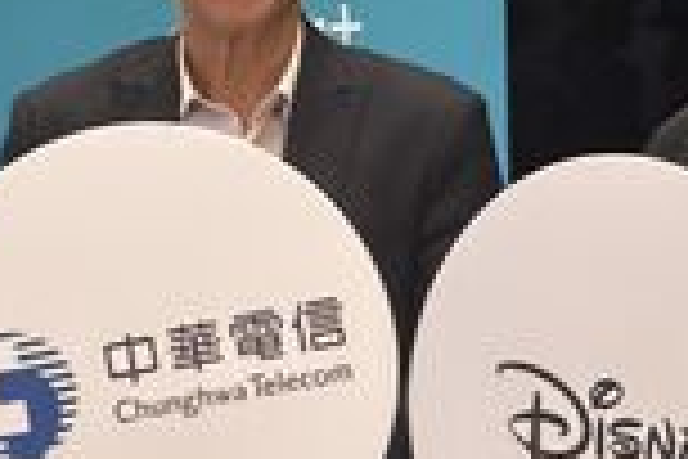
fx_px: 5198
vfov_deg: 5.1
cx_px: 553
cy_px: 140
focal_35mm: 272
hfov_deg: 7.6
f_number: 2.8
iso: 640
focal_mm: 16.89
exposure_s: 1/60
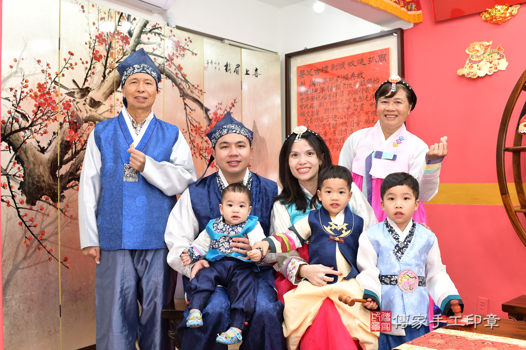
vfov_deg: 37.9
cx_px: 263
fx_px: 511
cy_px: 175
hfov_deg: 54.4
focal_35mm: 35
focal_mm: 35
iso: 800
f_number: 4.5
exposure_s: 1/200
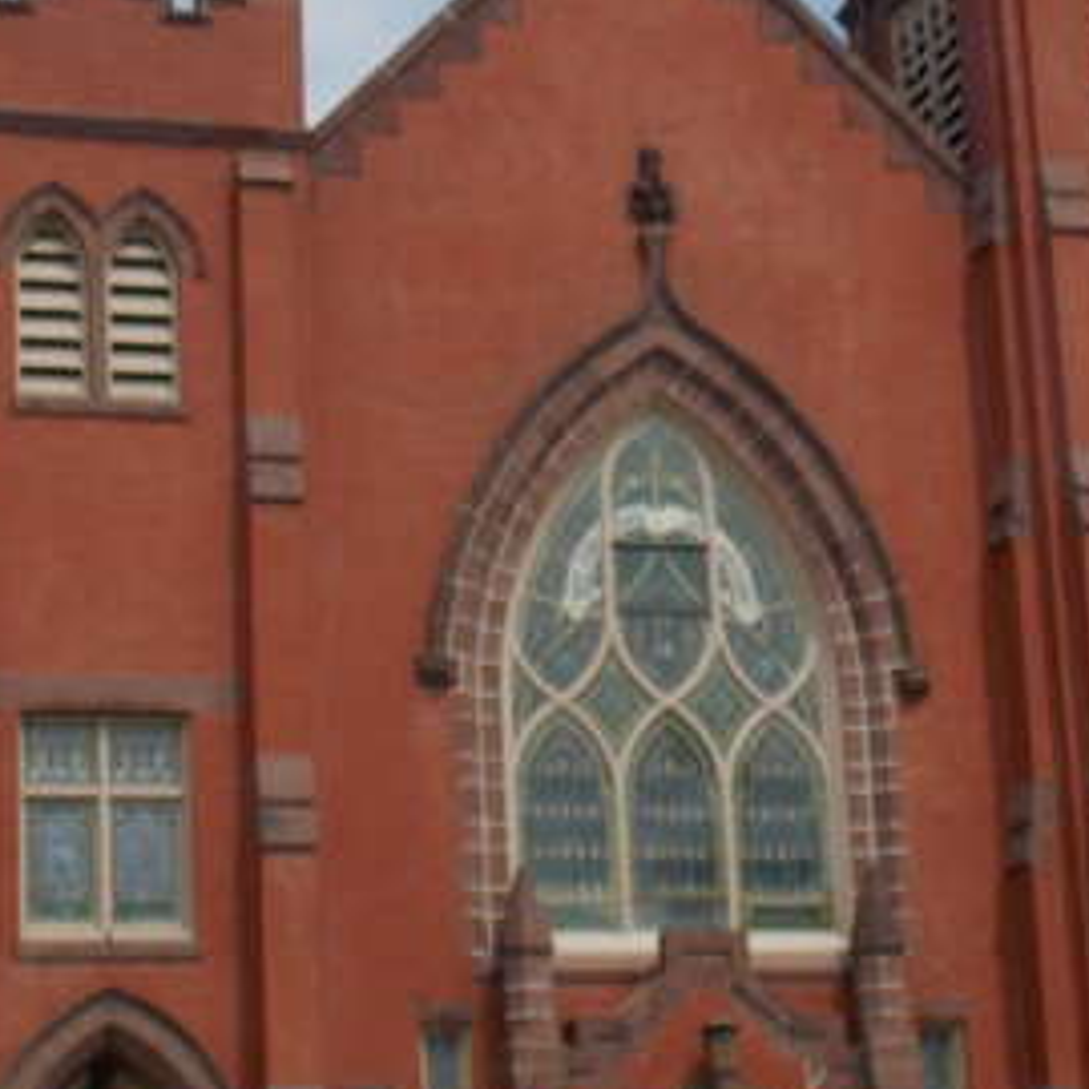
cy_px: 456
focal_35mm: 89
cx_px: 407
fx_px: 3168
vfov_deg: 19.5
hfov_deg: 19.5
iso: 80
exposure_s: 1/1000
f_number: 3.4
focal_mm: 6.1
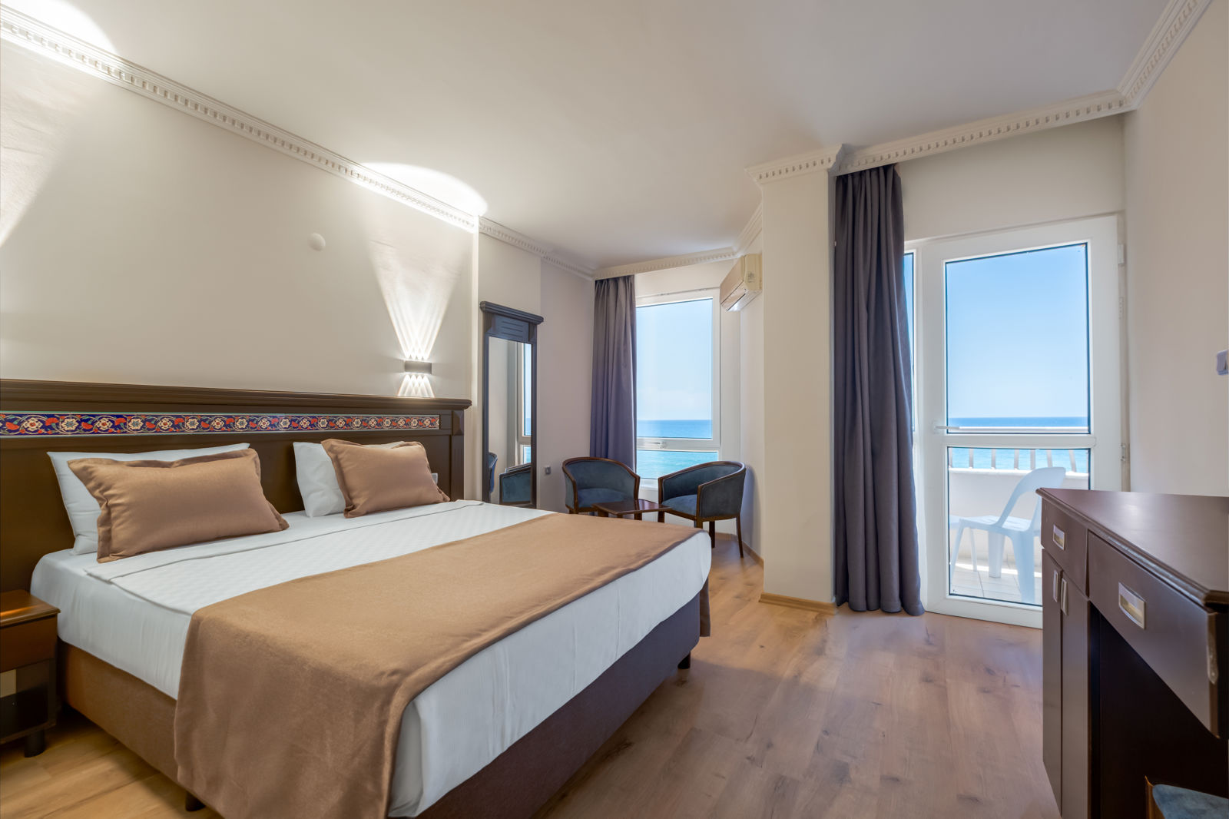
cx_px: 614
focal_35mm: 15
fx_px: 512
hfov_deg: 100.4
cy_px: 410
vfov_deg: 77.3
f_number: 8
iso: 320
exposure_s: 1/200
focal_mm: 10
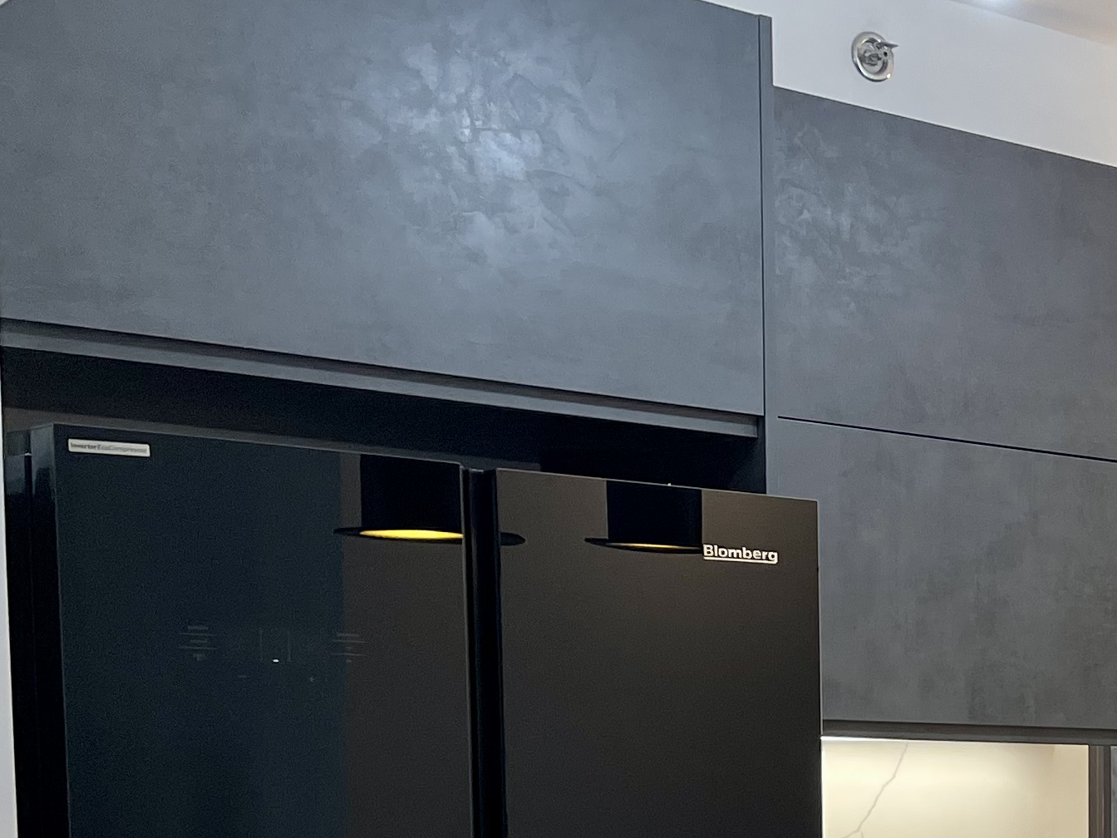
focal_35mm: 78
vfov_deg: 18.0
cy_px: 987
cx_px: 1528
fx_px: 2517
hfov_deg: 22.0
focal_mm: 5.1
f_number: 1.6
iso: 100
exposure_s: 1/100
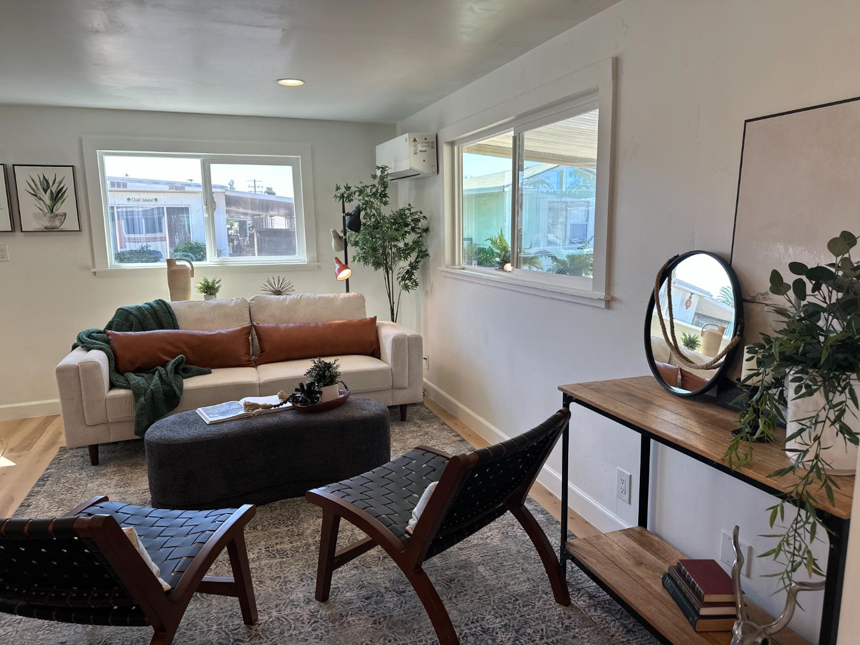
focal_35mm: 24
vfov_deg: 56.8
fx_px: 596
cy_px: 322
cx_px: 430
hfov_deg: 71.6
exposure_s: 1/273
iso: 80
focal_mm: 6.86
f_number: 1.78
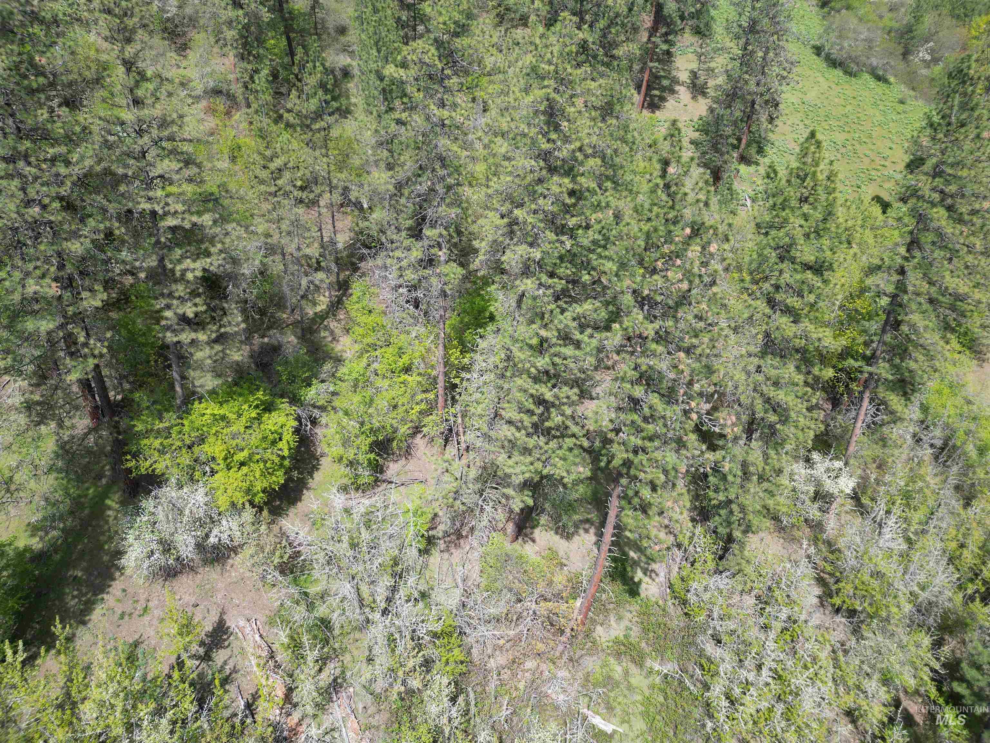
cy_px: 372
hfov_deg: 71.6
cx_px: 495
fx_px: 686
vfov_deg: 56.8
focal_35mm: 24
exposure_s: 1/1000
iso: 100
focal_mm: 6.72
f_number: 1.7
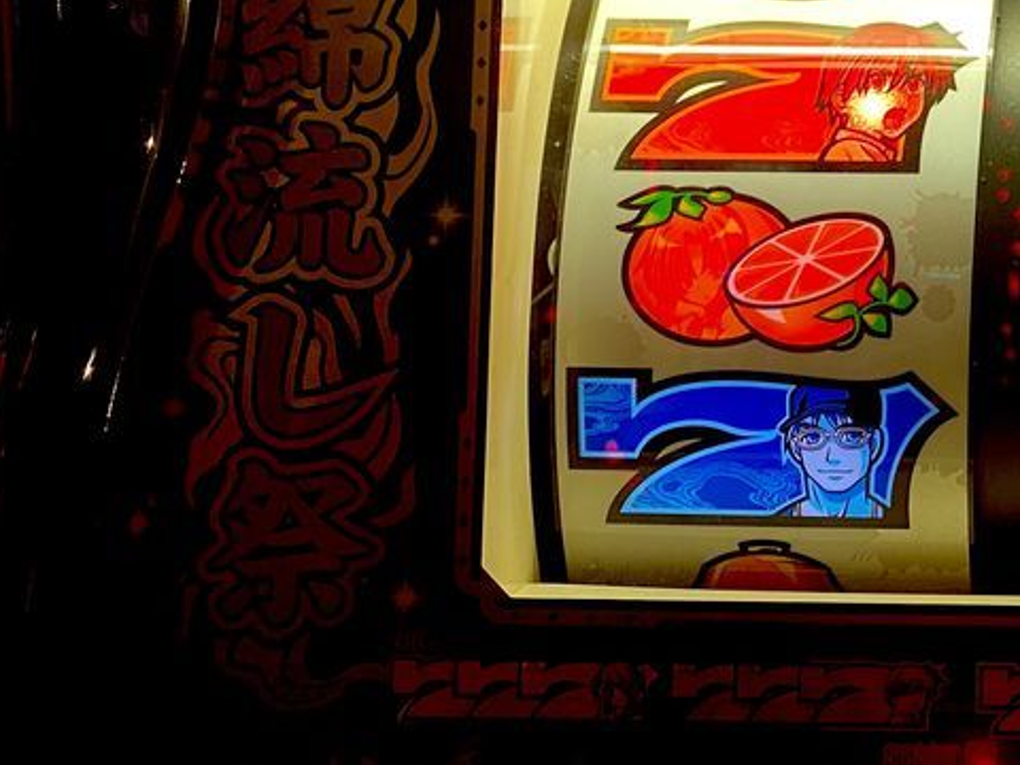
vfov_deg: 21.2
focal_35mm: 65
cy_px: -115
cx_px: 1245
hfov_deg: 26.3
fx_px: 1915
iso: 100
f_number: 1.8
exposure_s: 1/67
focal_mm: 4.25
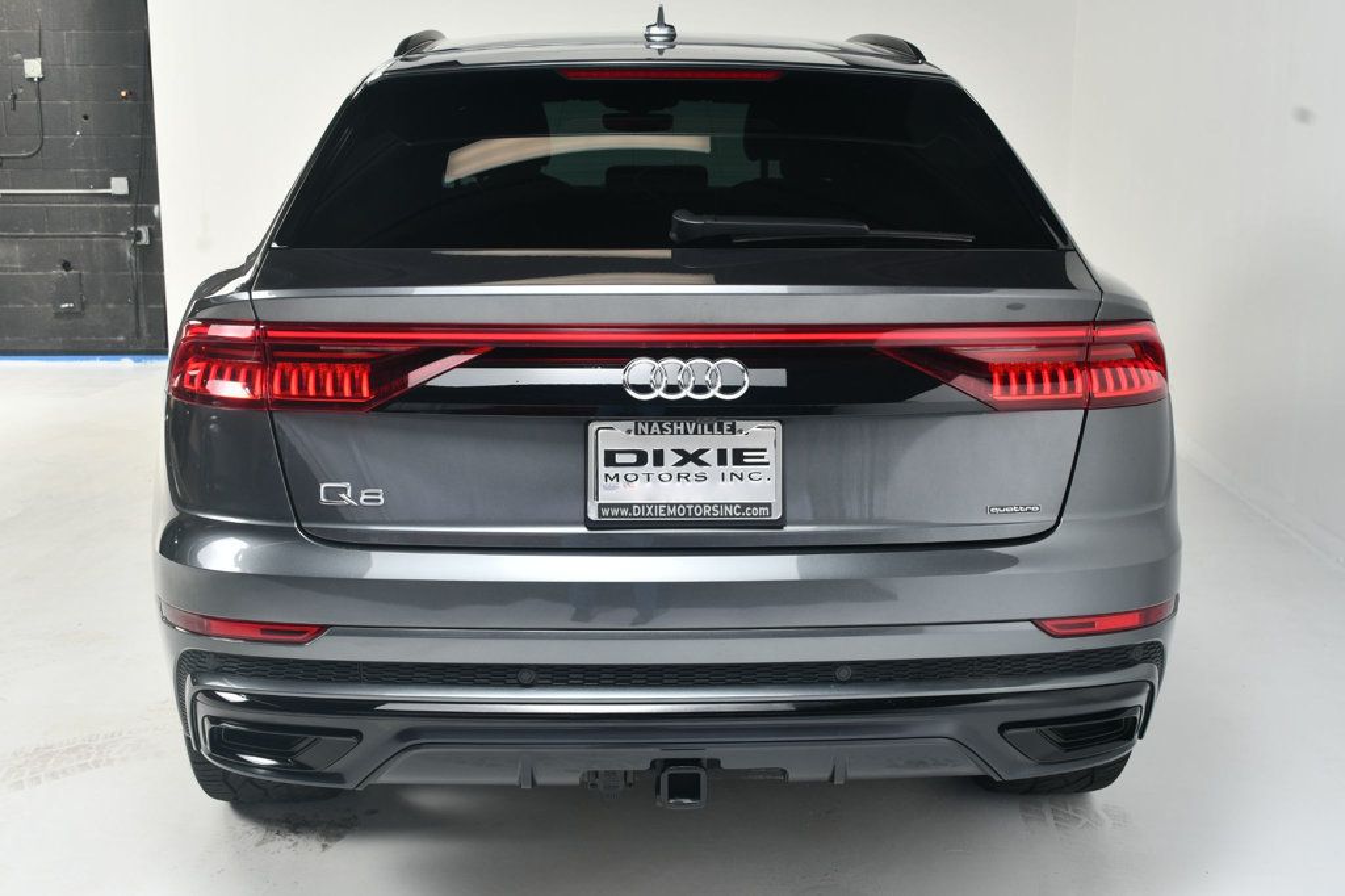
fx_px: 1494
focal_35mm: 40
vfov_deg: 33.4
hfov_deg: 48.5
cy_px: 448
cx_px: 672
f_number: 10
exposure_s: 1/160
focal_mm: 27
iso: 100
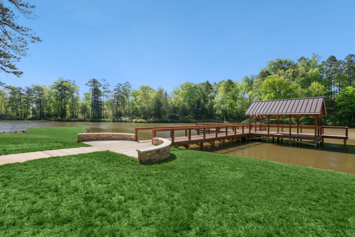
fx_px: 168
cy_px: 118
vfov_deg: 70.5
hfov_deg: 93.3
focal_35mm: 17
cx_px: 178
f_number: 11
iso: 100
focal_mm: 17
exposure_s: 1/60
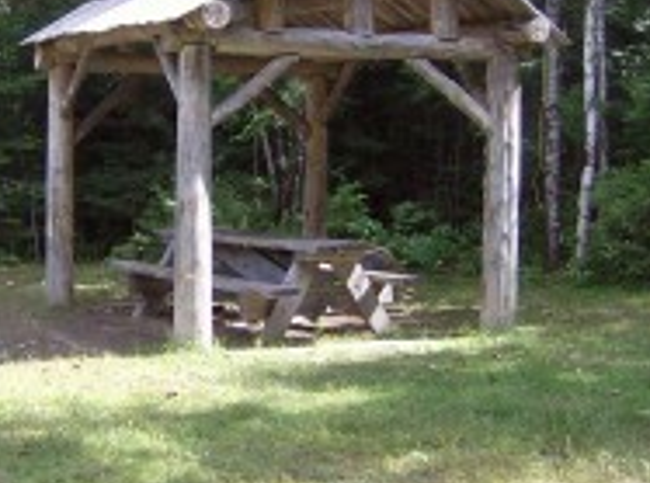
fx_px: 1441
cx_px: 188
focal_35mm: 77
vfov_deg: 19.0
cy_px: 191
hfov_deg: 25.2
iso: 100
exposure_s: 1/289
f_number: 2.8
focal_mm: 6
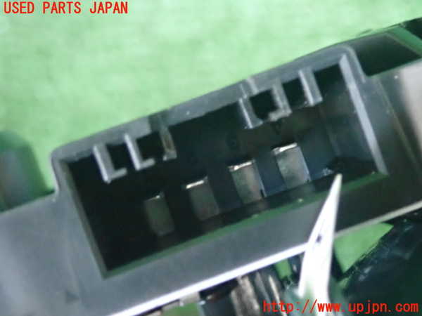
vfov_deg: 17.4
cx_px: 211
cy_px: 158
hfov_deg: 23.0
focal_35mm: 85
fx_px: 1036
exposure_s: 1/20
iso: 3200
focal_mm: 15.41
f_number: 4.5
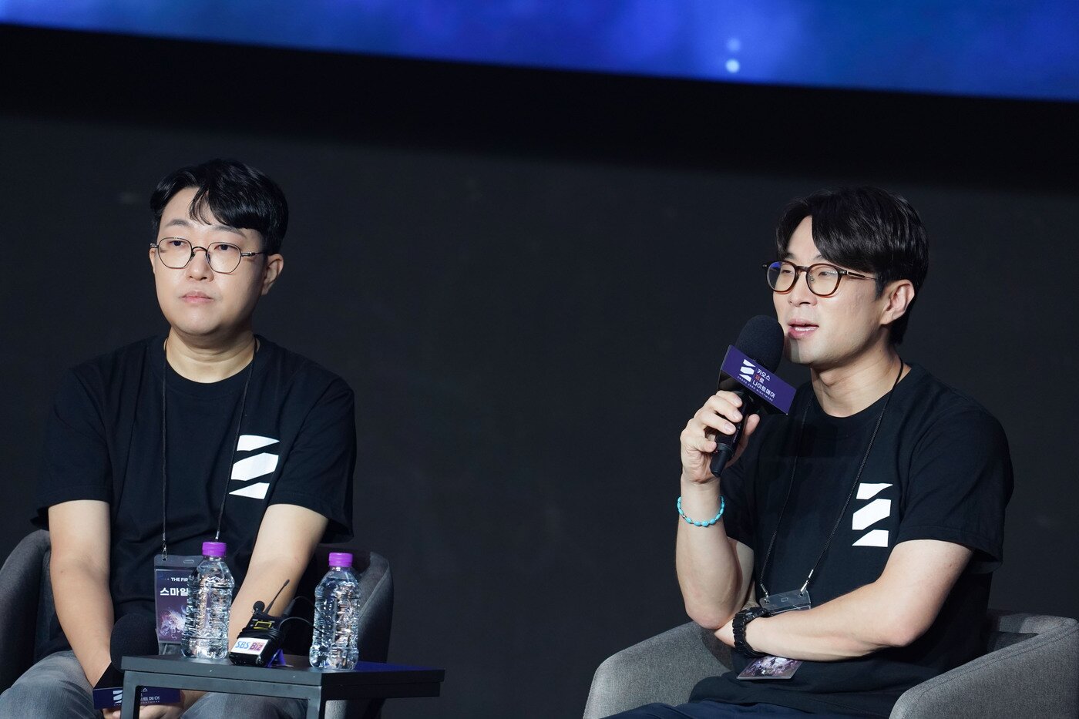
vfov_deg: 3.3
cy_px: 360
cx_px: 540
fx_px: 12436
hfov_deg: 5.0
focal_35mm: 415
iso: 2000
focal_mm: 415
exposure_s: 1/60
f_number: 6.3
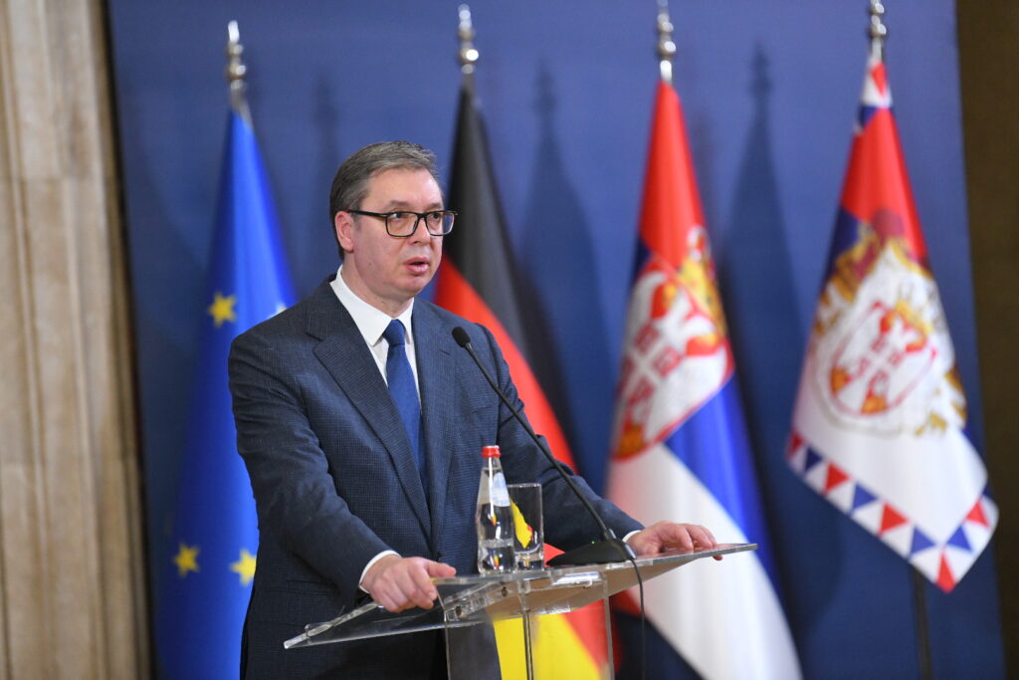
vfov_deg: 6.9
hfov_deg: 10.3
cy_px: 340
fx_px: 5662
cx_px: 510
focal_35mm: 200
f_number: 3.2
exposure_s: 1/250
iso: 6400
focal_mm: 200
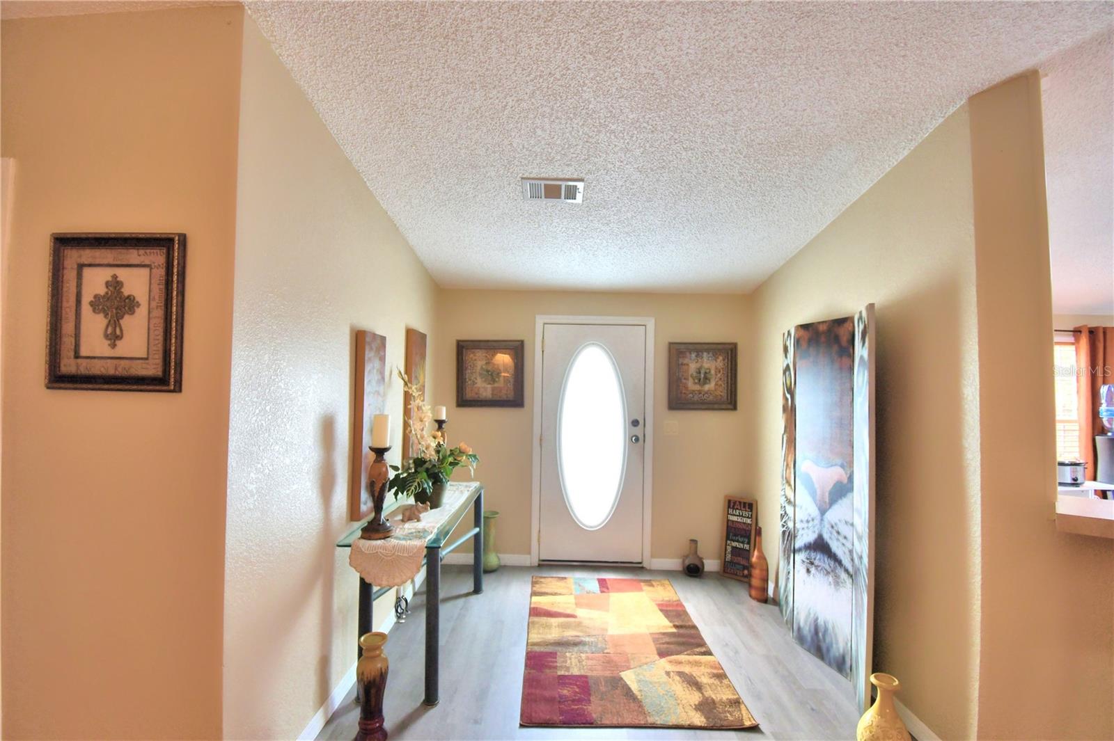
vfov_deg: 77.3
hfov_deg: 100.4
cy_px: 370
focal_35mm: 15
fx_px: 464
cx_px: 557
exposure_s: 1/50
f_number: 4.5
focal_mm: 10
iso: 400
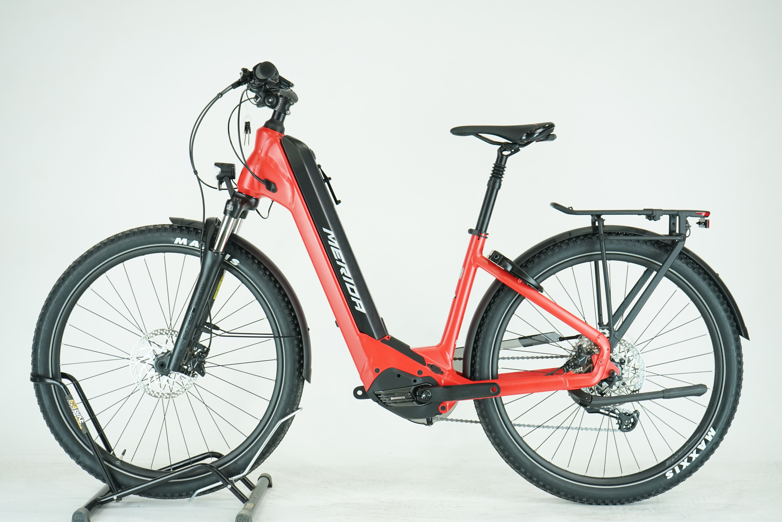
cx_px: 391
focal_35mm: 54
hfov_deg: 36.9
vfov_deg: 25.1
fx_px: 1173
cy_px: 261
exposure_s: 1/200
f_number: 5.6
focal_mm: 54
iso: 1600
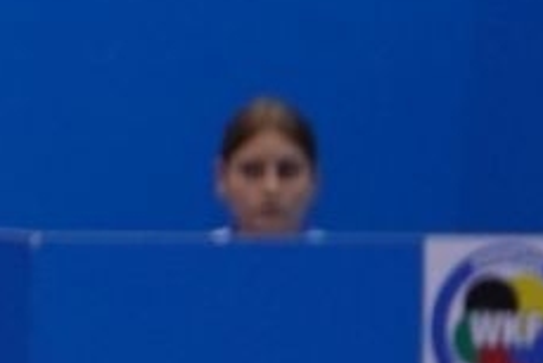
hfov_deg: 1.6
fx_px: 18714
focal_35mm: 1240
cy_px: 78
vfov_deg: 1.1
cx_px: -1475
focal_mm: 158
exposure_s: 1/1000
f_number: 2.8
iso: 1000
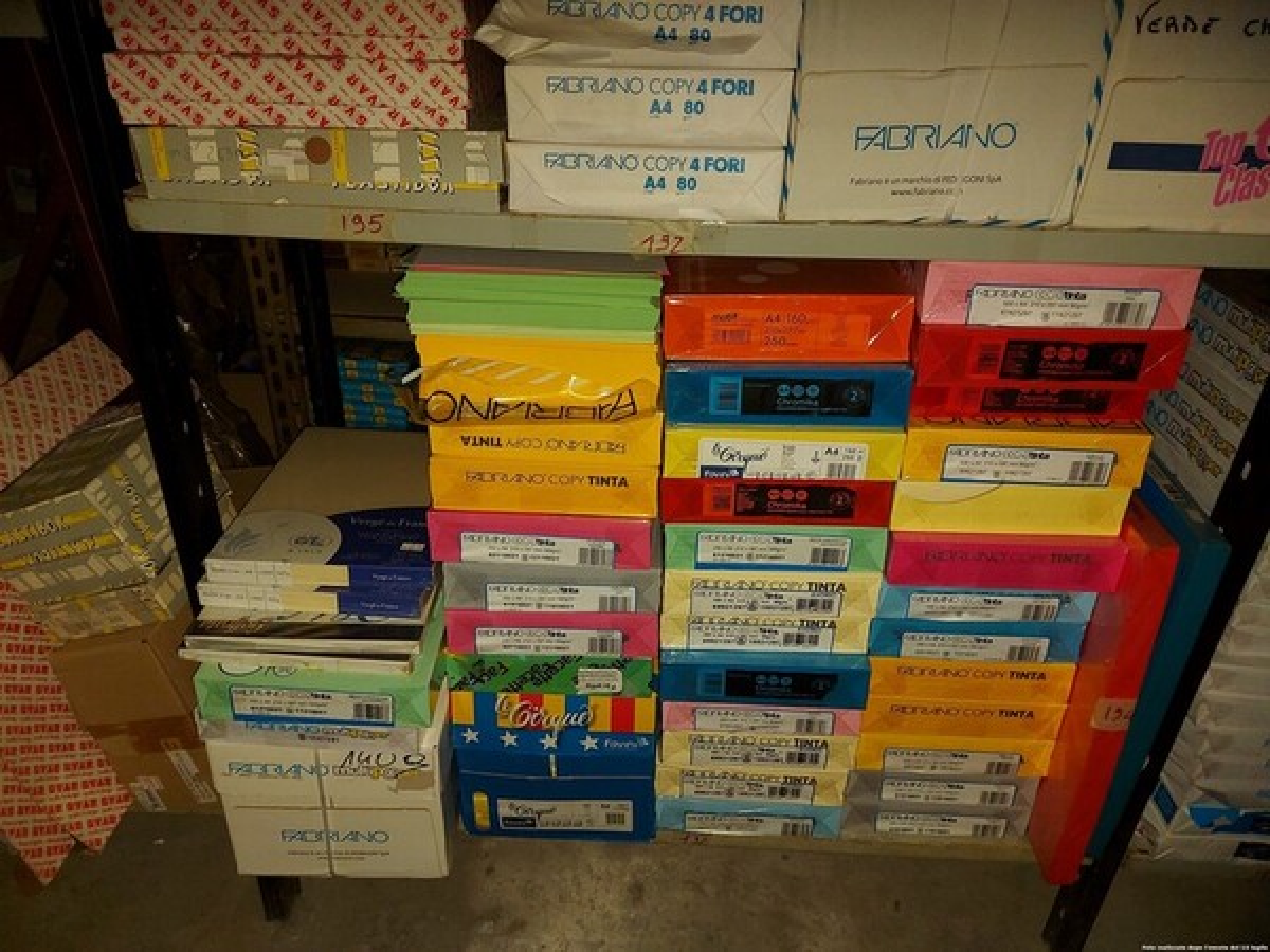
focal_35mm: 24
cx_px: 635
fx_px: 881
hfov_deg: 71.6
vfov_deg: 56.8
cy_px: 476
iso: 200
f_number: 1.8
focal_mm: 5.23
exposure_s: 1/50
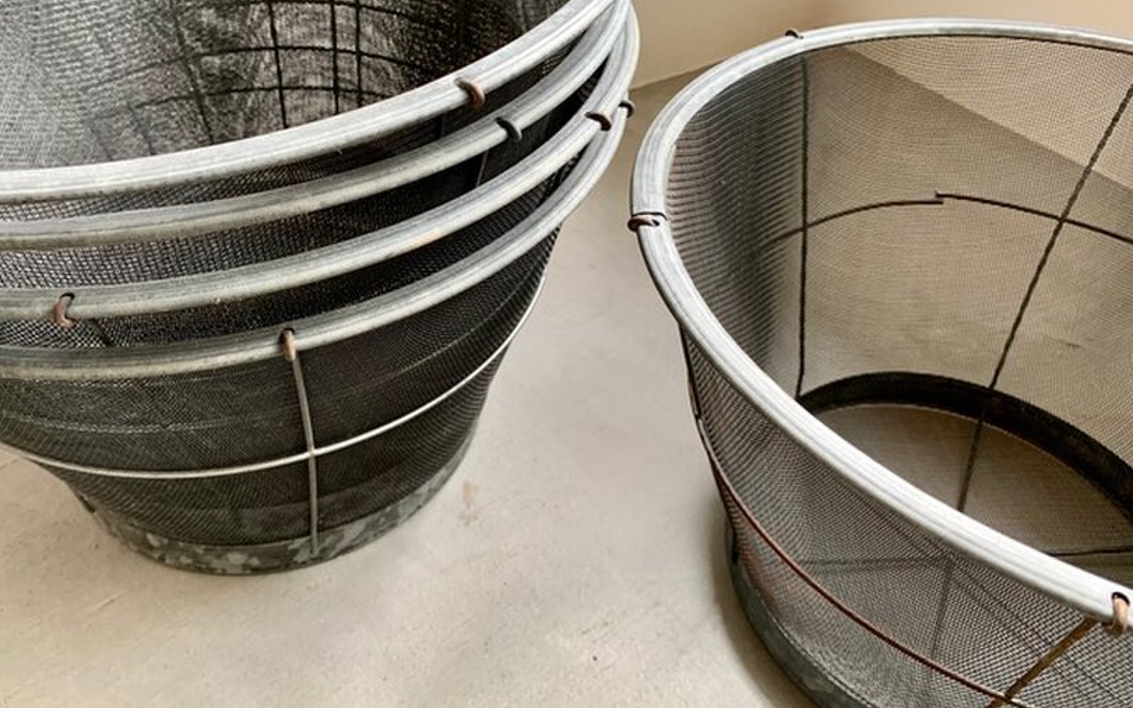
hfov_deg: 64.6
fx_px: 896
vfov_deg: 43.1
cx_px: 547
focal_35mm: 29
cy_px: 334
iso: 125
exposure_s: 1/60
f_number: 1.8
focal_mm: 4.25
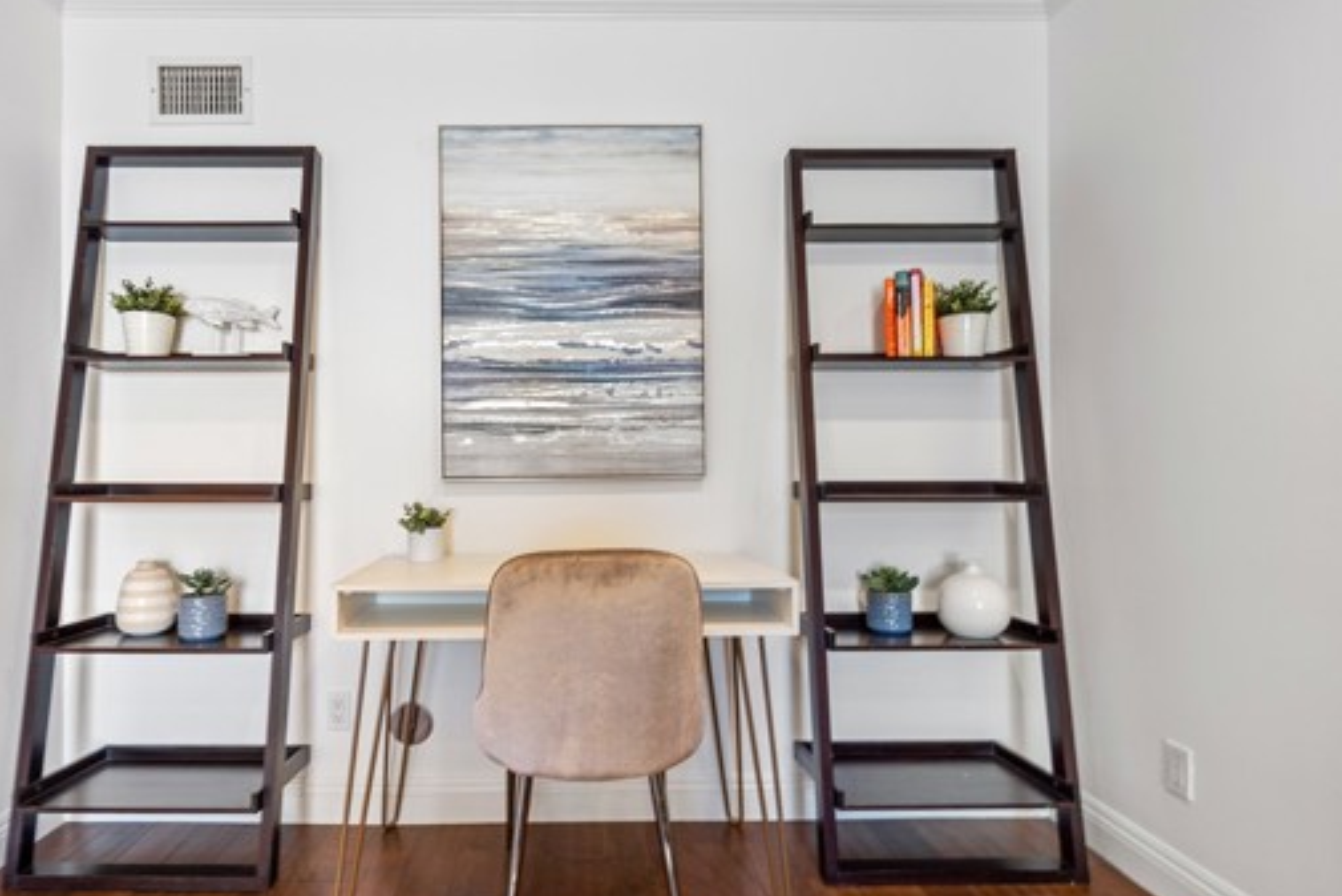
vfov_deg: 64.5
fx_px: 708
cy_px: 475
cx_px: 582
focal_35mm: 19
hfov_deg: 86.4
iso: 400
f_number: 8
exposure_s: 1/3
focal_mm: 10
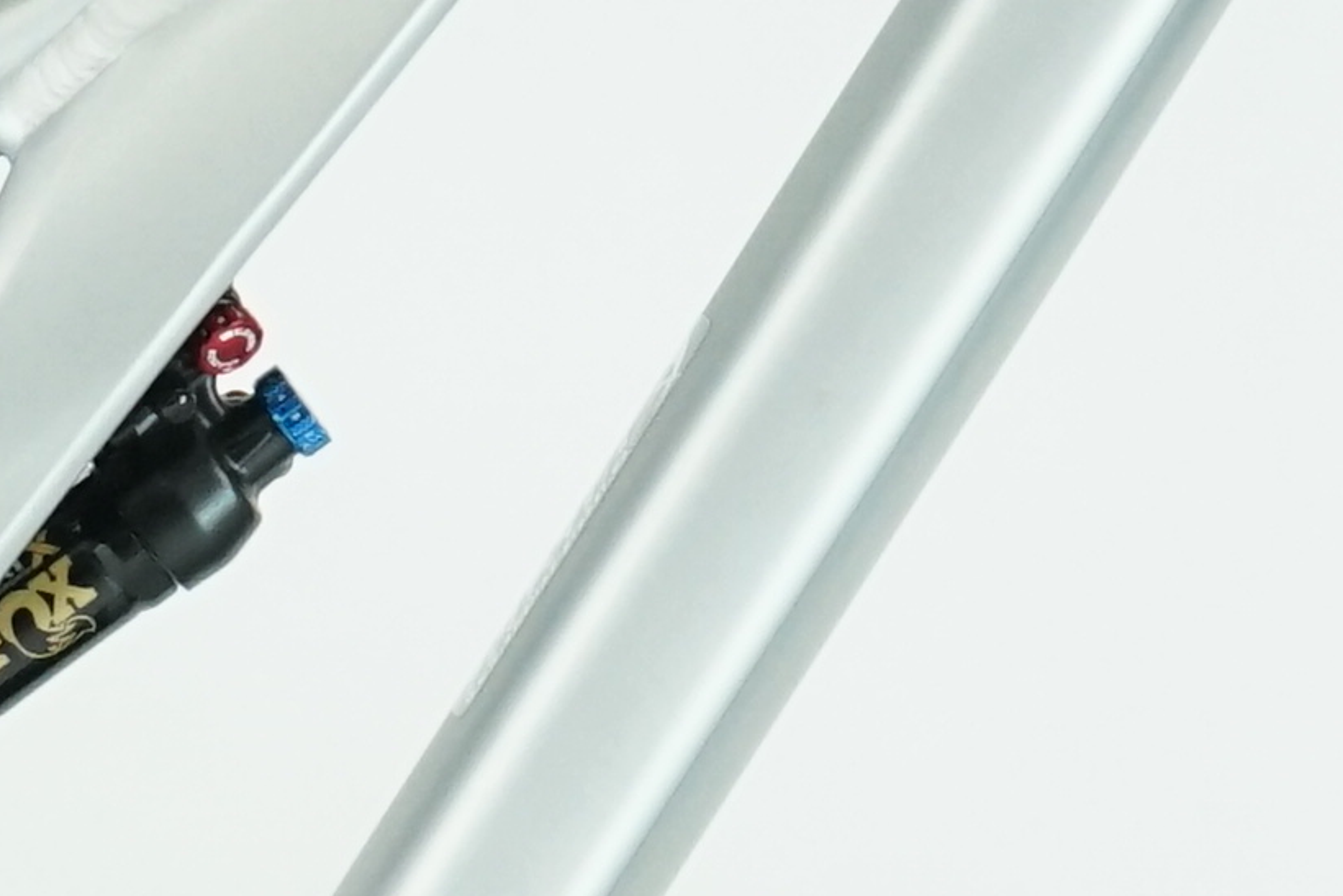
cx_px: 64
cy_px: 904
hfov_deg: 4.9
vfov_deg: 3.3
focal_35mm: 417
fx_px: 15558
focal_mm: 57
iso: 1600
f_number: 5.6
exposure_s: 1/200
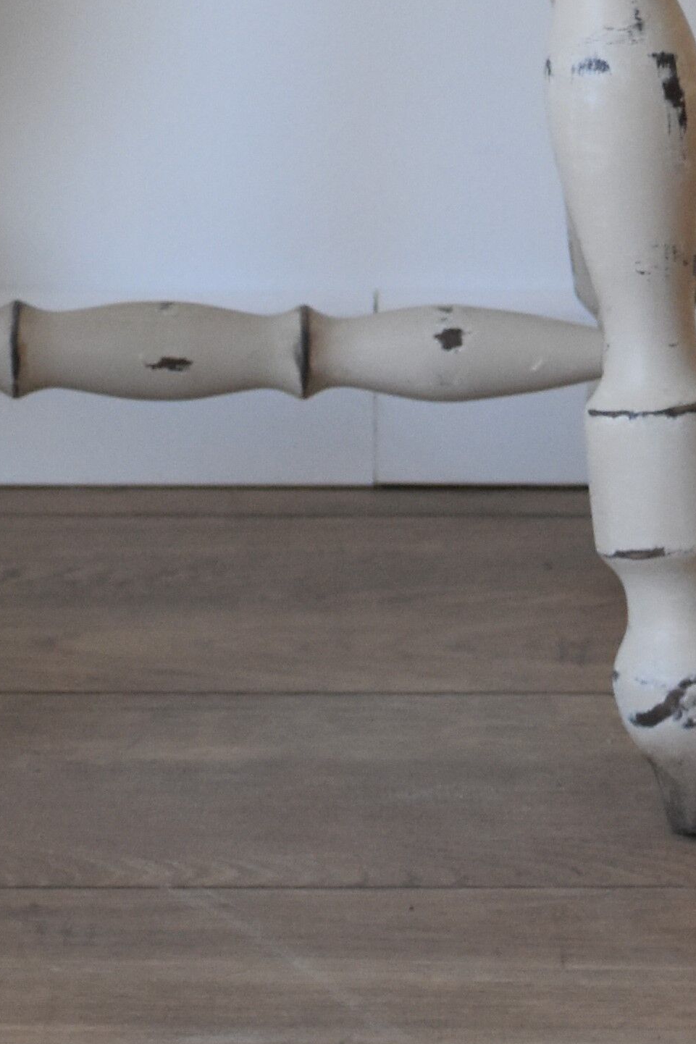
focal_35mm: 437
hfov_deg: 3.1
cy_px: -612
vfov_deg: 4.7
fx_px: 12675
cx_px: 282
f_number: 4.5
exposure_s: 1/160
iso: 800
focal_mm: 70
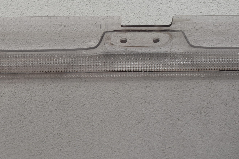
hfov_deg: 32.1
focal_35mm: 61
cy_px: 74
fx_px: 405
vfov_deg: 22.3
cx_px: 50
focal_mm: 21
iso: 250
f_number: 5.6
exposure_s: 1/125
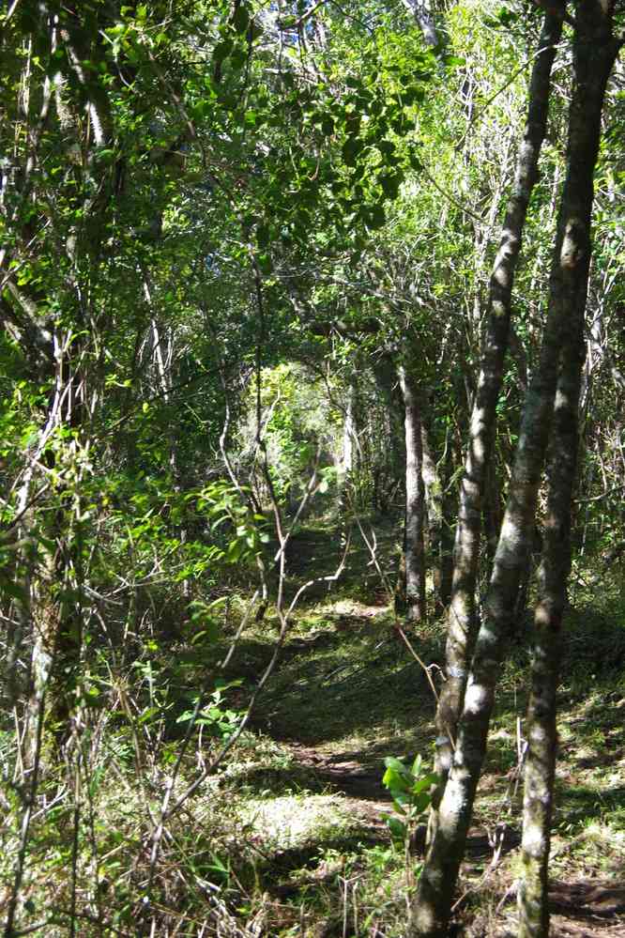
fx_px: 1953
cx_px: 312
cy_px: 469
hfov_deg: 18.2
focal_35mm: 75
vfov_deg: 27.0
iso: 1600
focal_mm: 50
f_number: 7.1
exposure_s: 1/80
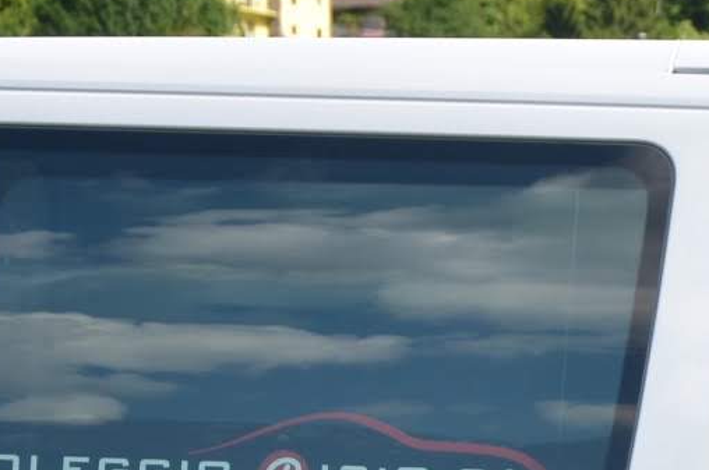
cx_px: 959
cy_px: 479
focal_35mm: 307
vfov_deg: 4.5
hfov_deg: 6.7
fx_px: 6037
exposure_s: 1/250
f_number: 5
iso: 125
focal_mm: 52
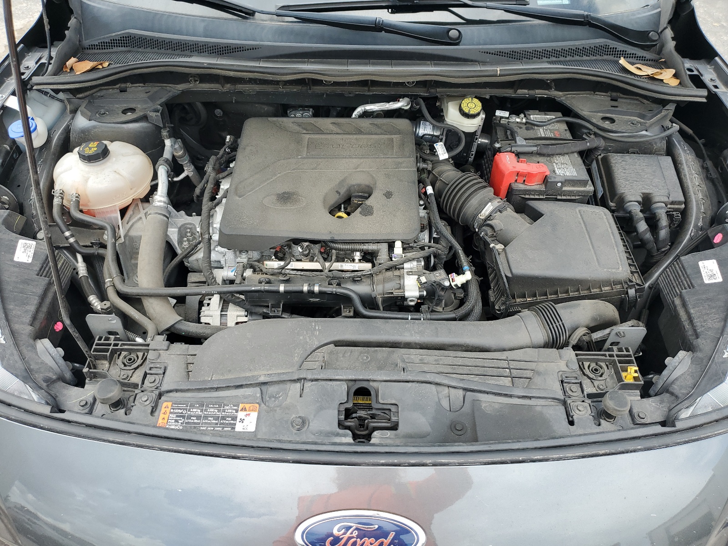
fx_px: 547
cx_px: 364
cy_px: 273
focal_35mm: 26
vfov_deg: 53.1
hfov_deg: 67.3
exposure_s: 1/417
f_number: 1.5
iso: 50
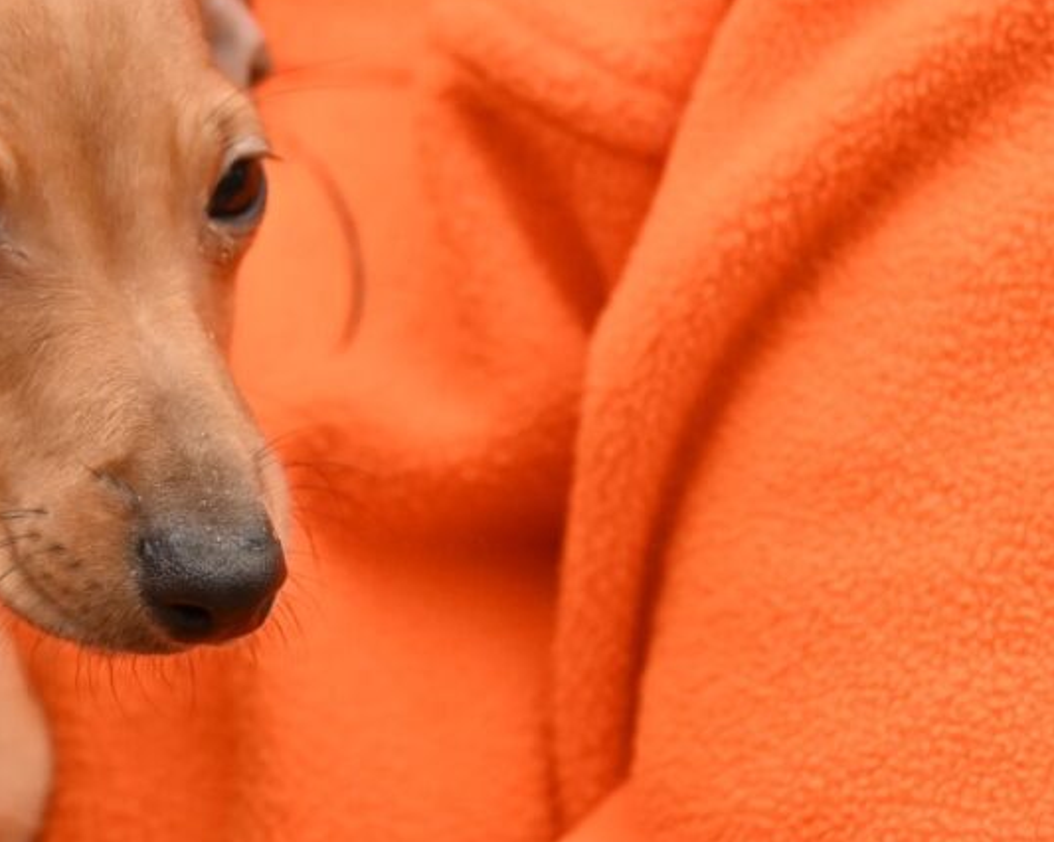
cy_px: 301
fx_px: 6923
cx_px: 107
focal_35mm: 222
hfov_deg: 8.7
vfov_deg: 7.0
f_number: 5.6
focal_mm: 82
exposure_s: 1/4000
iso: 2800
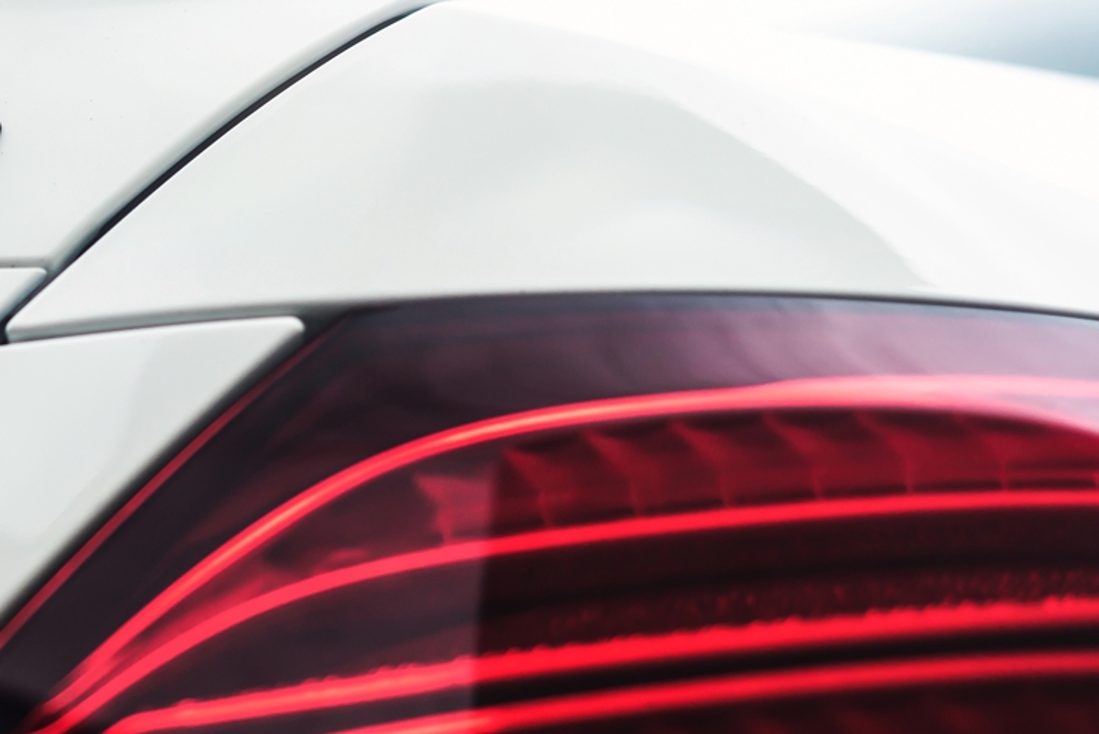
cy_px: 282
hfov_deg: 13.7
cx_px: -216
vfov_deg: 9.5
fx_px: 4428
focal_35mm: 145
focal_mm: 55
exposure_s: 1/800
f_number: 2
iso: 100
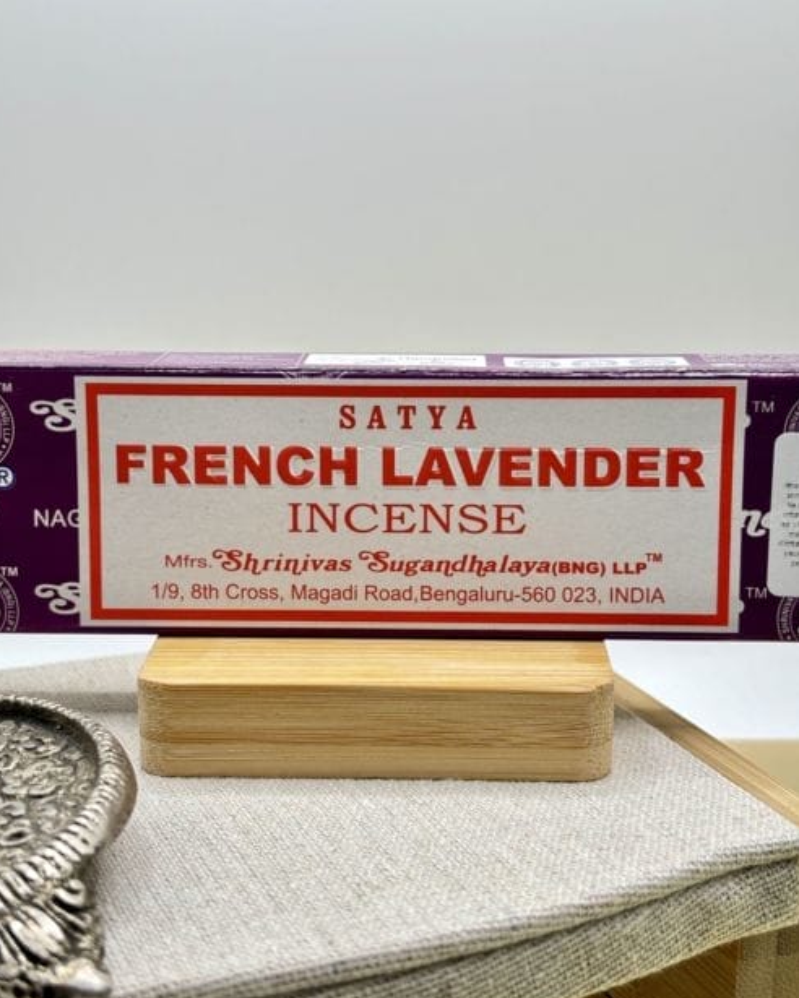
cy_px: 512
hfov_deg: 27.6
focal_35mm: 55
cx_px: 396
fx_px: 1626
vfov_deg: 34.1
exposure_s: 1/100
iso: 32
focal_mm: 5.96
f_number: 1.6
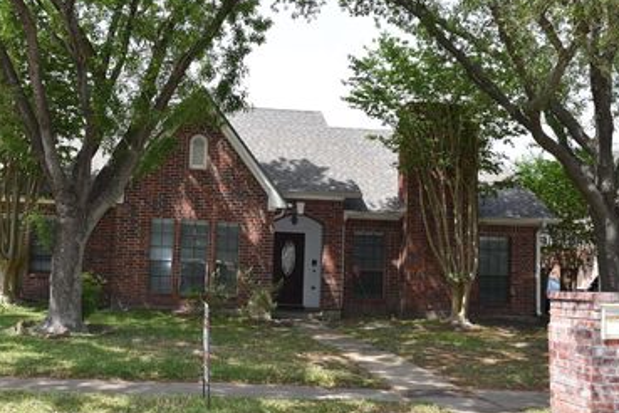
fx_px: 722
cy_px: 202
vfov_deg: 31.9
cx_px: 228
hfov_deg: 46.0
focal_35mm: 42
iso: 100
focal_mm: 31
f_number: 6.3
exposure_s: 1/160
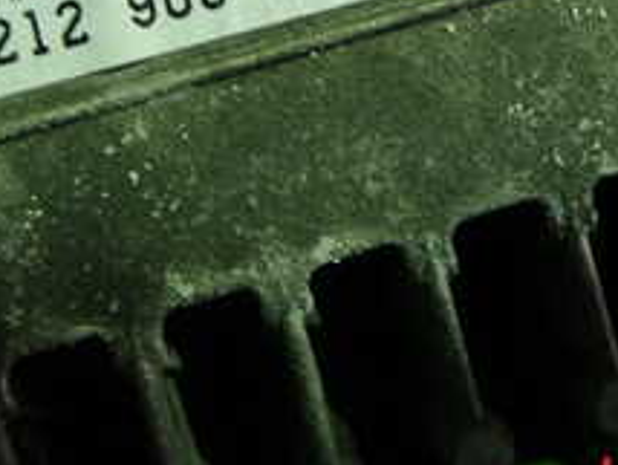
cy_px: -127
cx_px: 387
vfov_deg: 16.7
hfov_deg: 23.2
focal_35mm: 84
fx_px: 1501
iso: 200
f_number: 2.3
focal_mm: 5.4
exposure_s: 1/60
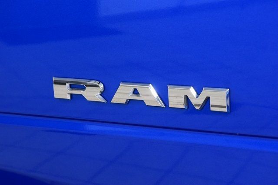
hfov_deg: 19.5
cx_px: 139
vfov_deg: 13.0
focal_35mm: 105
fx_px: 811
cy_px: 92
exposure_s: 1/30
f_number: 5
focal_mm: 70
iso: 1600
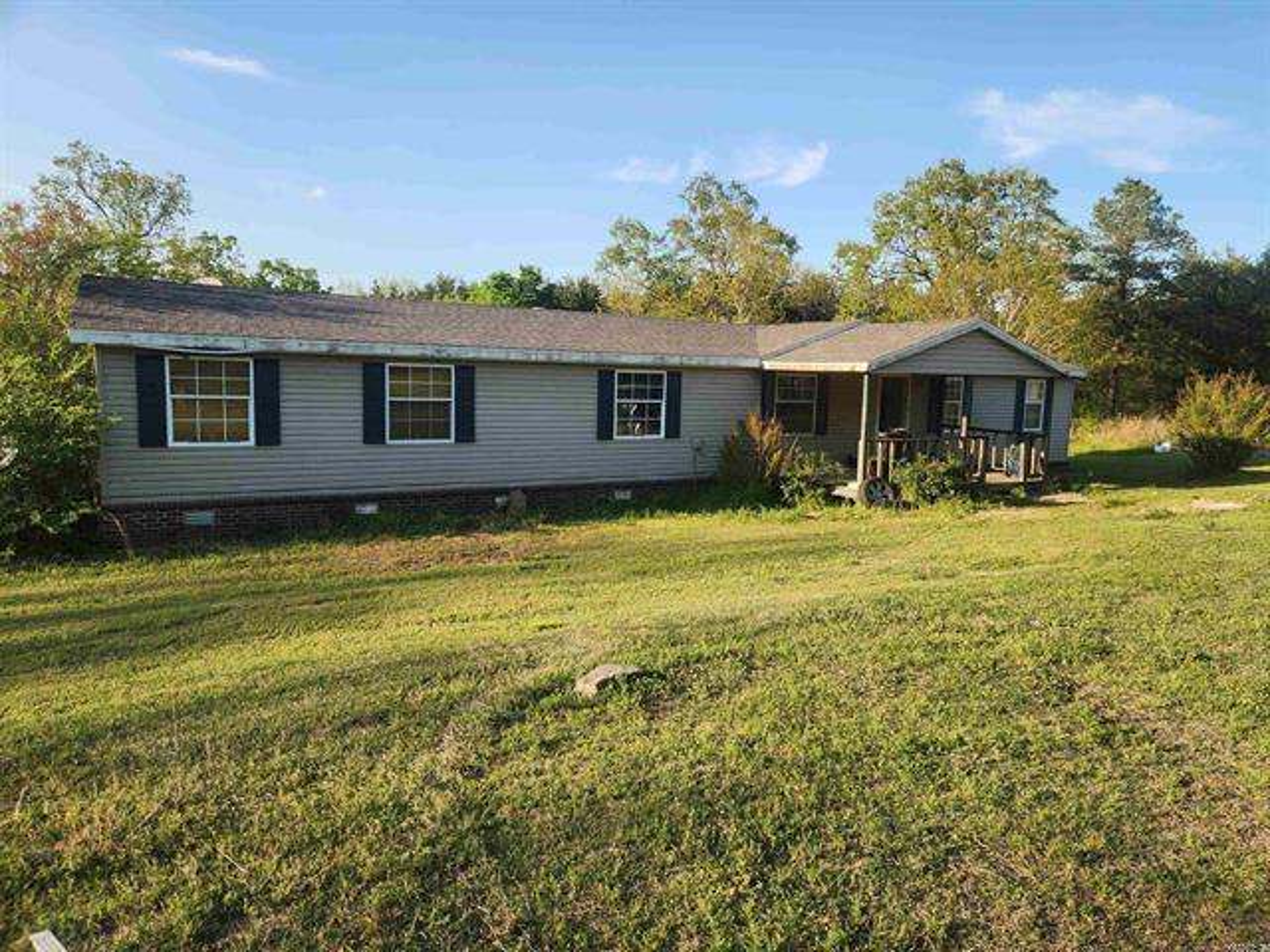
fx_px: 844
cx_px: 635
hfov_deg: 73.9
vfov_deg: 58.9
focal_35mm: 23
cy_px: 476
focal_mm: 5.4
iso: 20
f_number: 1.8
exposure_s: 1/675
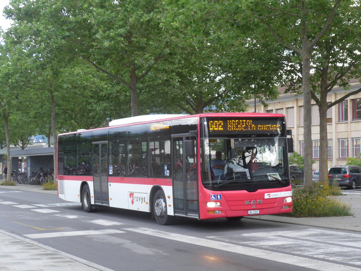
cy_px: 136
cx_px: 180
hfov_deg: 27.8
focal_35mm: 70
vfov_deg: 21.0
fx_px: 730
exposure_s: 1/320
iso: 400
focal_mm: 14.2
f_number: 4.1
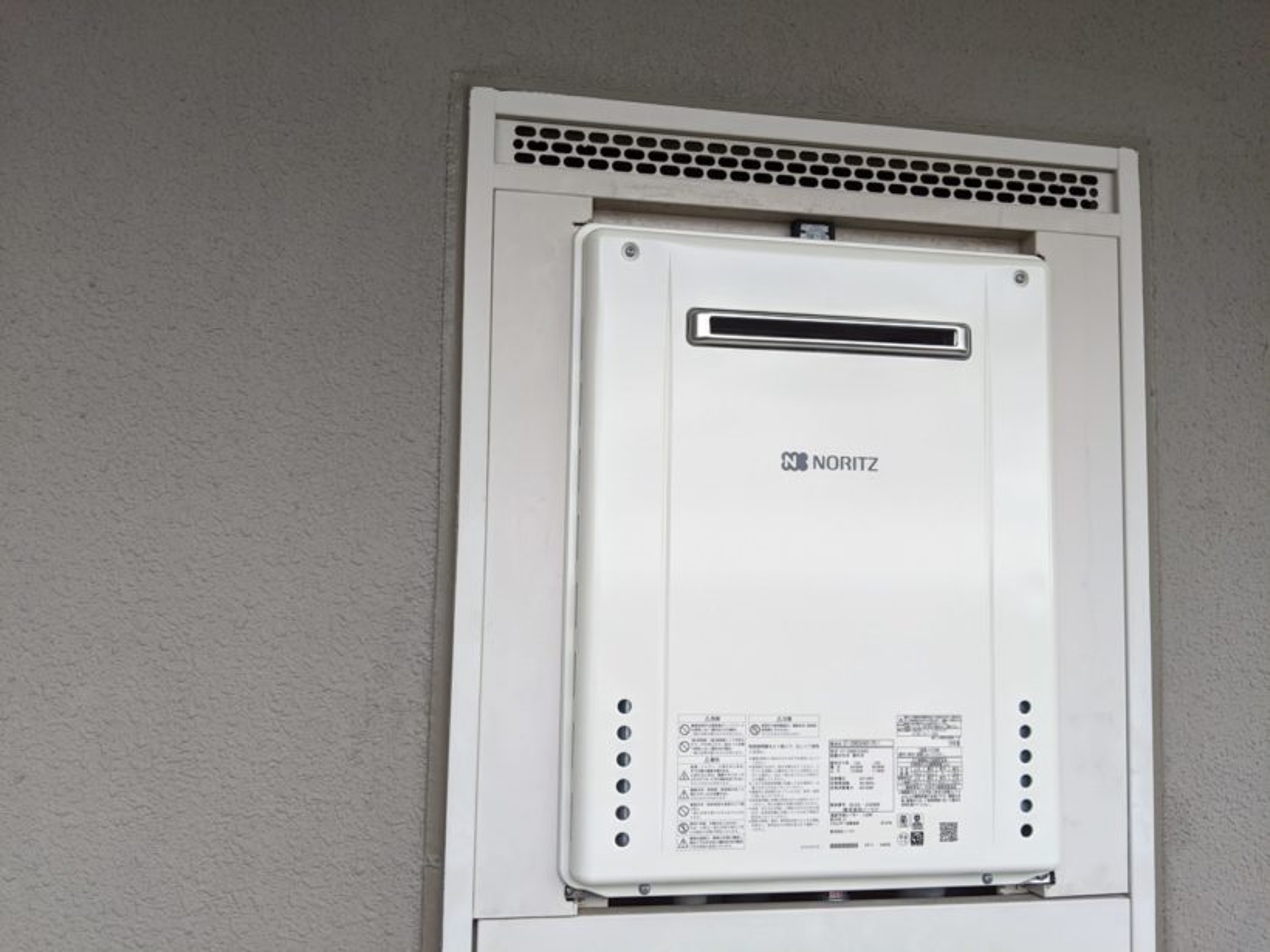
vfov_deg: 51.4
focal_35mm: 27
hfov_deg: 65.3
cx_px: 635
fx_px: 991
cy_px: 476
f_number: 1.8
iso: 85
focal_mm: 4.44
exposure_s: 1/671
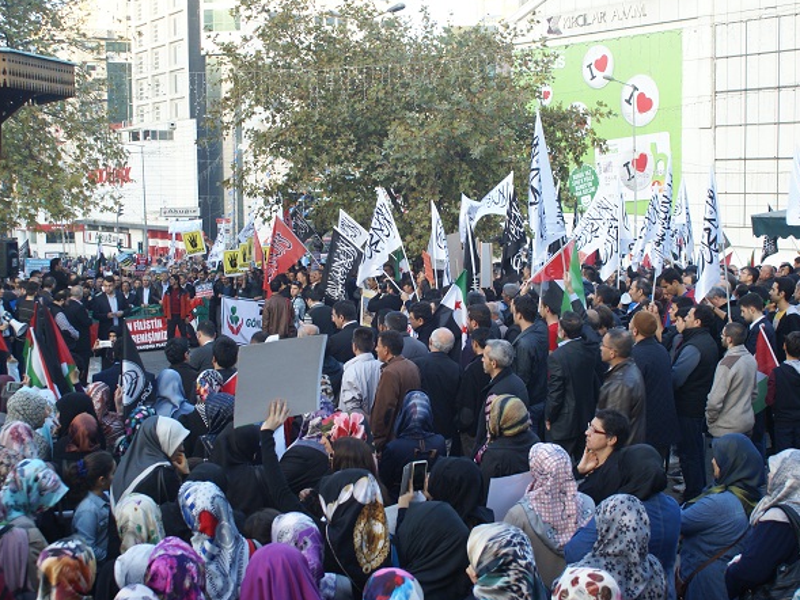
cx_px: 402
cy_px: 300
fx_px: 1063
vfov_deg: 31.5
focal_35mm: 46
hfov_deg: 41.2
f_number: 5
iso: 100
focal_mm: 28
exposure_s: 1/60
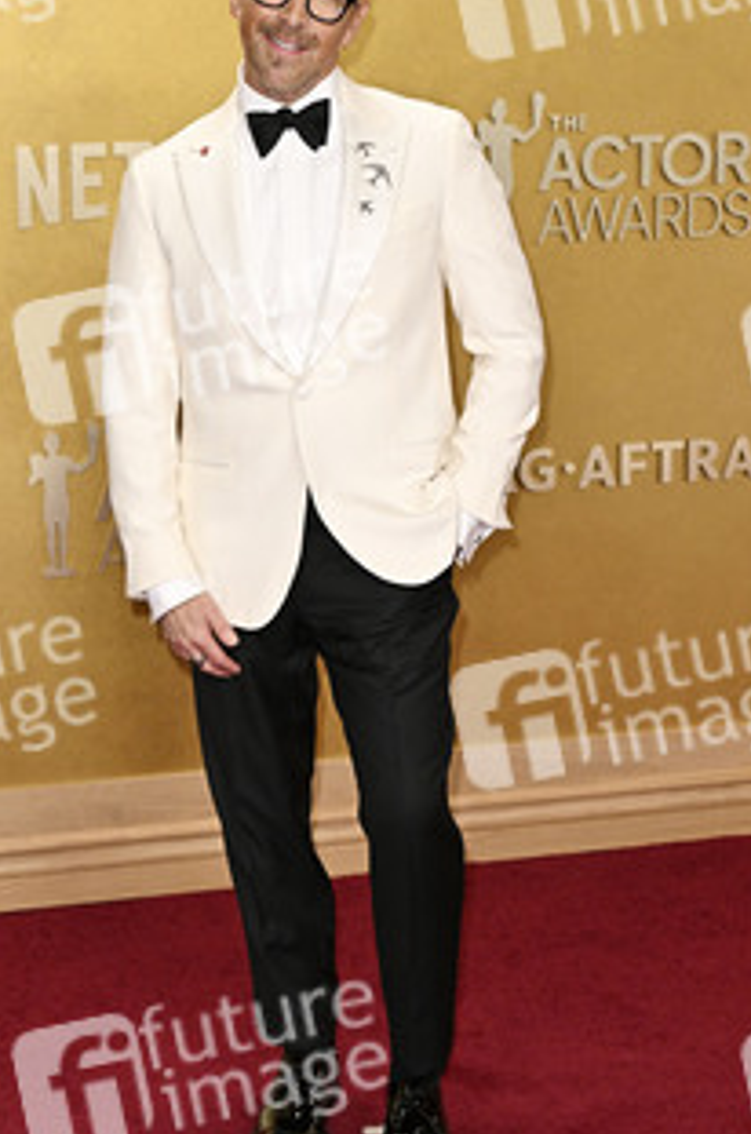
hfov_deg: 17.9
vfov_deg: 26.7
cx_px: 306
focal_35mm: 76
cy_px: 521
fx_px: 2389
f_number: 5.6
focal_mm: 59
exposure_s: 1/320
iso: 2500
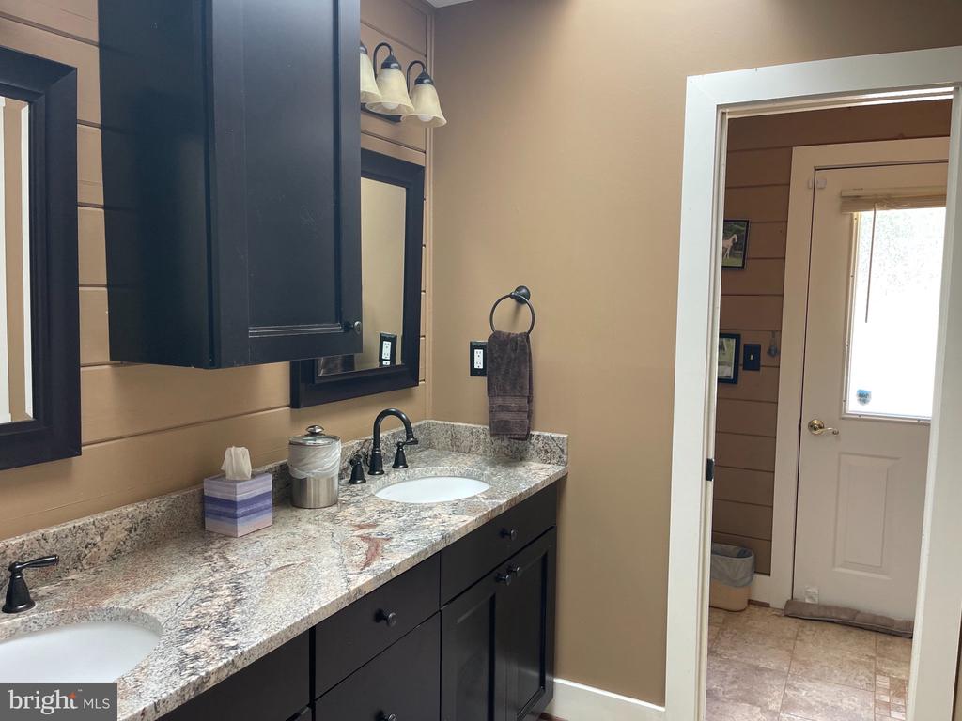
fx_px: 695
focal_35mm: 25
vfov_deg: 54.9
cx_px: 481
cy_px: 360
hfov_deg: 69.4
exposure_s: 1/120
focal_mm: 5.1
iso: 125
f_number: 1.6
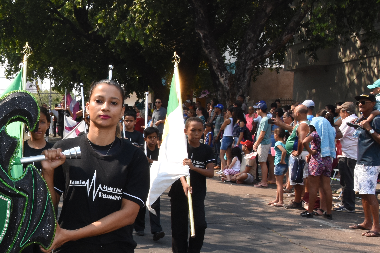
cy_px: 196
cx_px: -13
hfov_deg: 32.8
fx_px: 581
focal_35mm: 55
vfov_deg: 24.3
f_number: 13
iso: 800
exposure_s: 1/250
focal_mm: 17
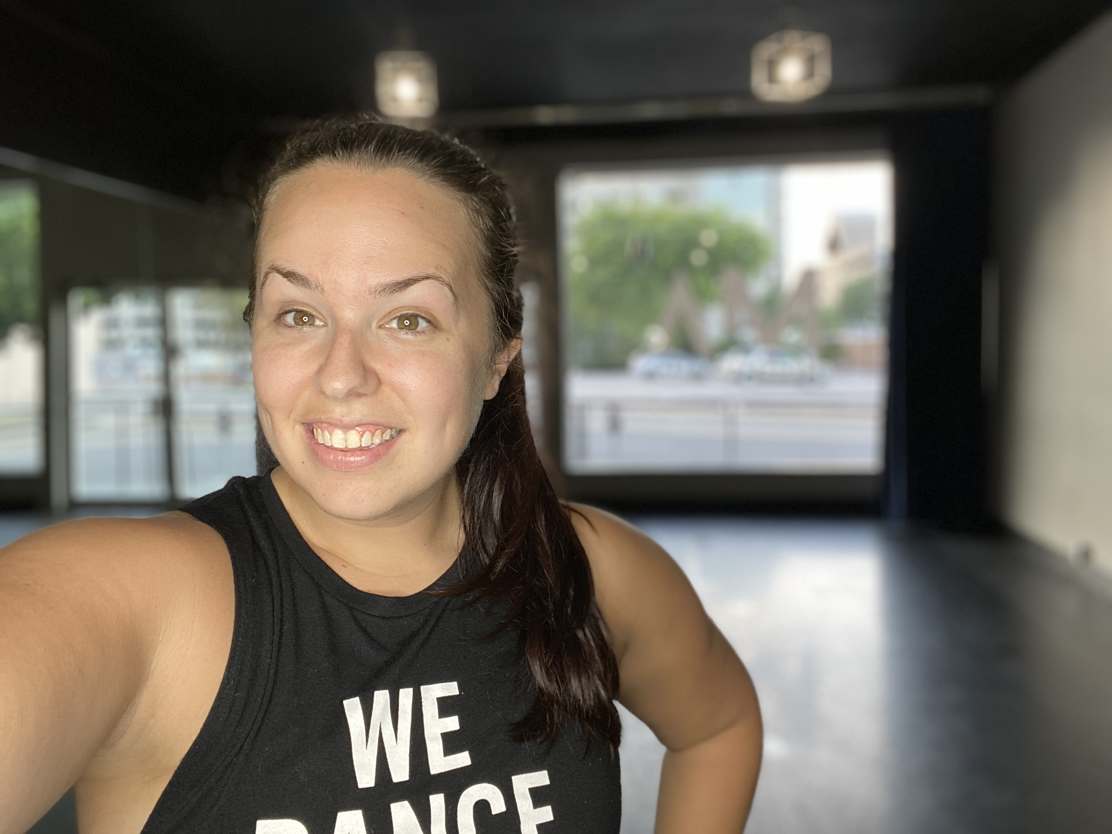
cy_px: 417
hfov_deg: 60.0
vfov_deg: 46.8
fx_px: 964
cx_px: 556
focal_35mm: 30
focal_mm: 2.71
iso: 50
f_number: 2.2
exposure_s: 1/60
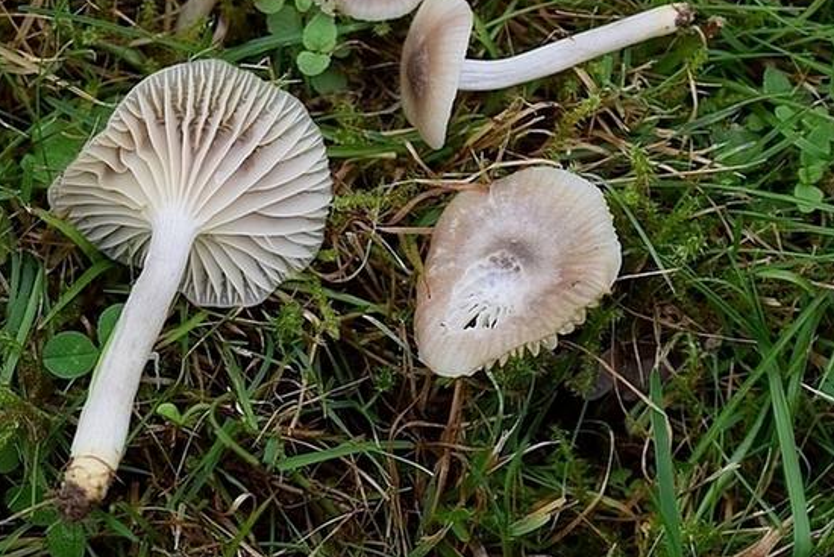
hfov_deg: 15.6
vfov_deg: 10.5
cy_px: 164
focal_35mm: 131
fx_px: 3035
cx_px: 382
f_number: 8
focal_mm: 60
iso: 400
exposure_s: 1/200
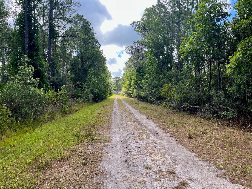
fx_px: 189
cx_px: 126
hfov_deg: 67.3
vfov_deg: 53.1
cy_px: 94
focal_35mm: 26
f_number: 1.6
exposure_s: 1/935
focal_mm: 5.1
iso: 50
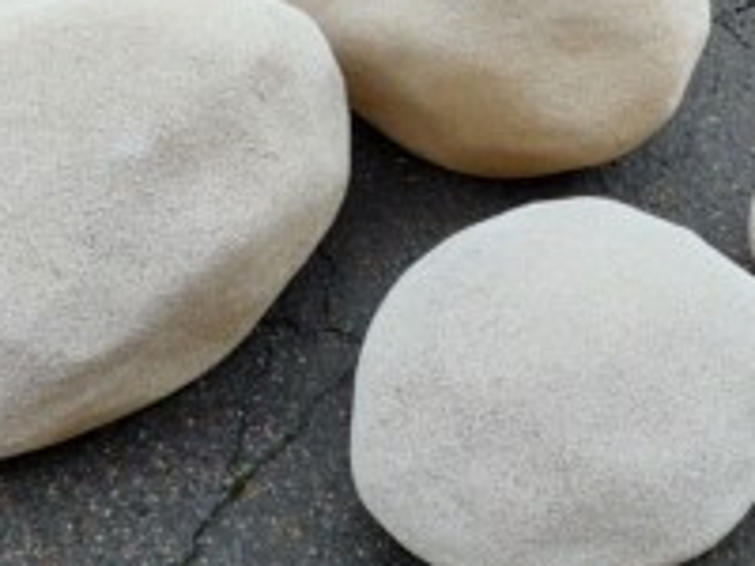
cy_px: 168
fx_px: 1221
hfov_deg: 34.2
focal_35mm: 56
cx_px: 462
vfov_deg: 25.9
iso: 40
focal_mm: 5.23
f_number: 1.8
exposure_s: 1/304
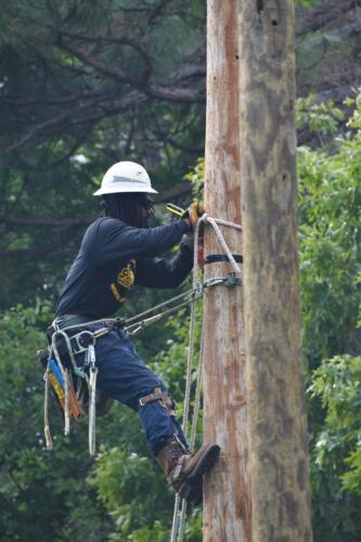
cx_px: 180
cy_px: 271
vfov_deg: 4.6
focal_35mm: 450
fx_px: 6773
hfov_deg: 3.1
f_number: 10
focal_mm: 300
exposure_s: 1/640
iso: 800
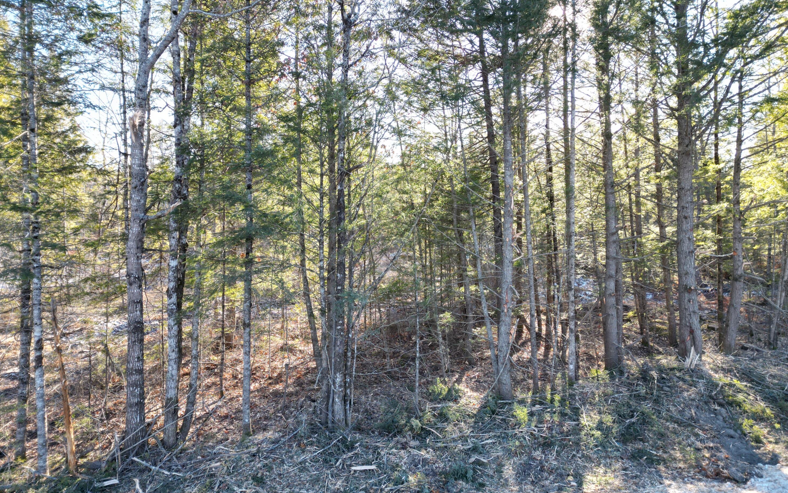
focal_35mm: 26
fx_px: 558
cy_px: 206
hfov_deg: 70.4
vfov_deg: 47.4
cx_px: 392
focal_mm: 6.72
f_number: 1.7
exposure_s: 1/350
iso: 200
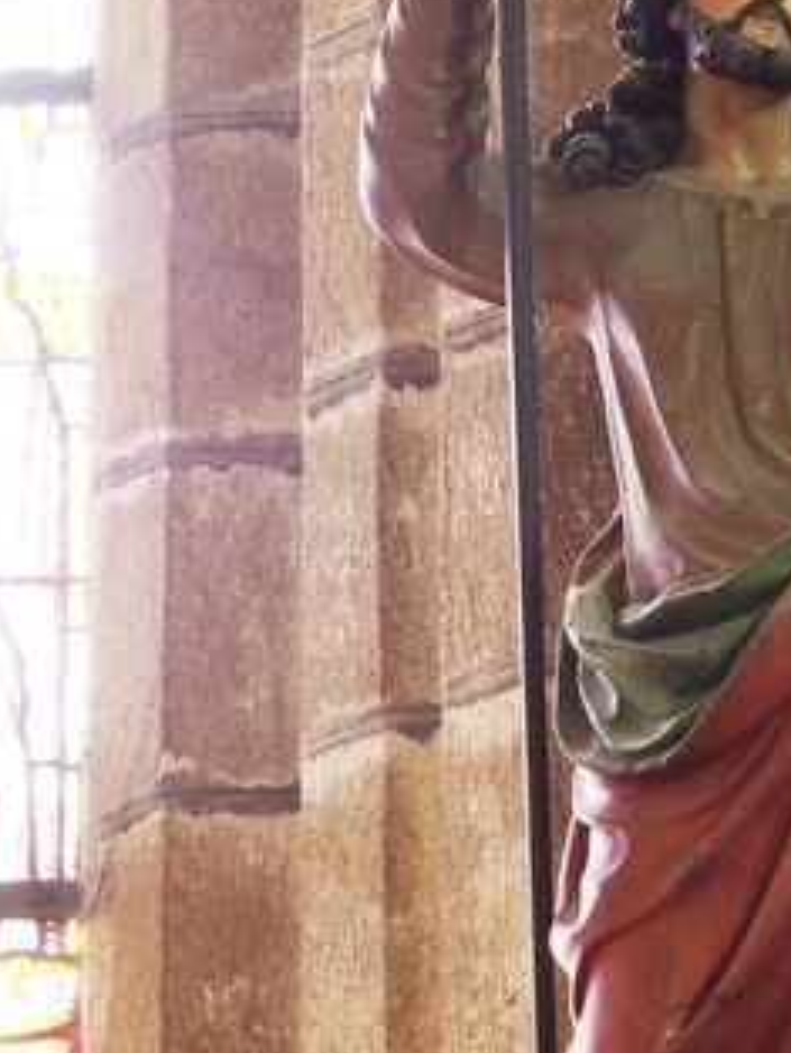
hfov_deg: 8.2
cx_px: 850
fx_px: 5450
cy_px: 669
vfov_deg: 11.0
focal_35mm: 179
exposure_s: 1/1.3
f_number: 13
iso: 1600
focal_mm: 40
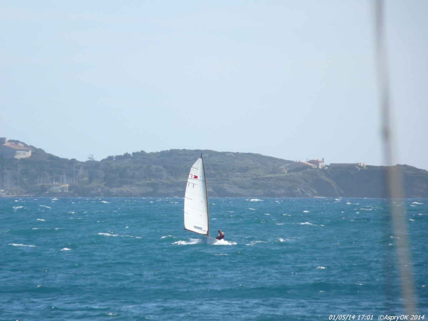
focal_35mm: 486
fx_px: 6009
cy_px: 160
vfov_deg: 3.1
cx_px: 214
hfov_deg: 4.1
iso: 100
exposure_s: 1/500
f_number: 5.6
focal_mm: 86.4
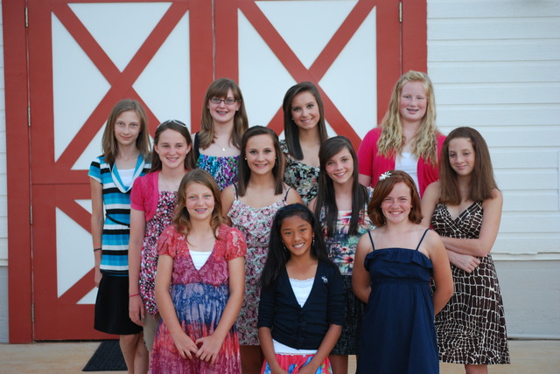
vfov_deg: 13.4
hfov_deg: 20.0
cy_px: 187
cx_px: 280
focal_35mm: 102
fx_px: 1588
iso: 400
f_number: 4.2
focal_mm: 68
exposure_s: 1/80
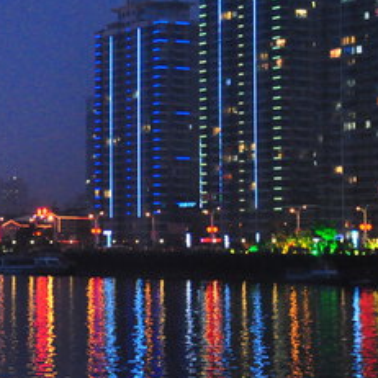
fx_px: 1631
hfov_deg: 12.9
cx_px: -53
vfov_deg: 13.2
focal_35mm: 132
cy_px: 98
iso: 3200
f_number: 4.5
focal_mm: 40
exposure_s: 1/15
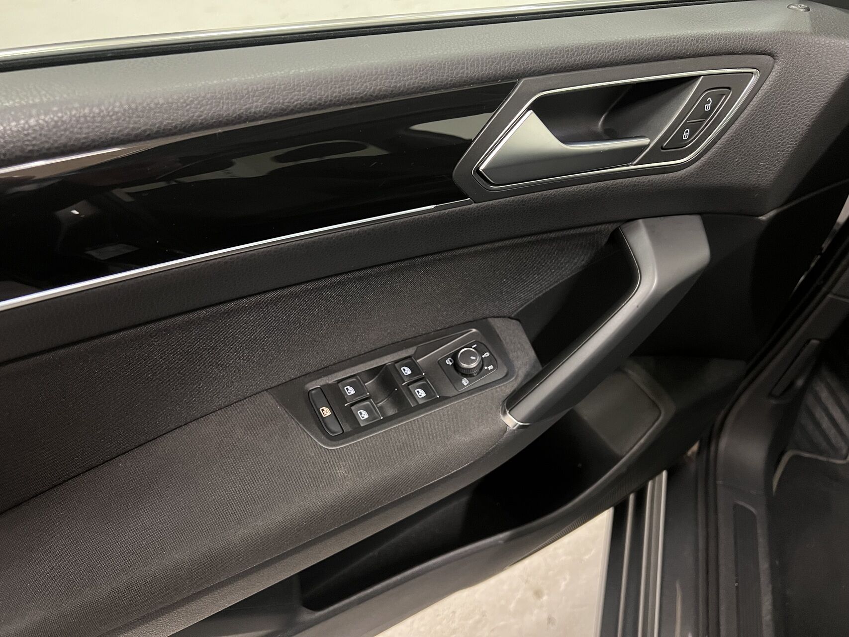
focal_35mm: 26
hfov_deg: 67.3
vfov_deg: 53.1
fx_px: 638
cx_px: 424
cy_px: 318
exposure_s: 1/25
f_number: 1.5
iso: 500
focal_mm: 5.7
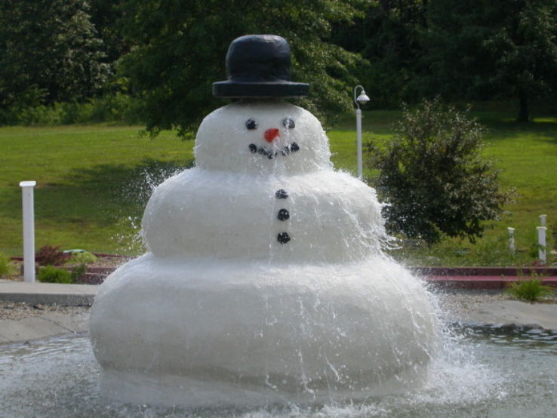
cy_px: 209
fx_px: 1899
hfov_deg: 16.7
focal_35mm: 118
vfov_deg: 12.6
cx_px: 278
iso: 100
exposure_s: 1/335
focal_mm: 24.4
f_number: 6.2
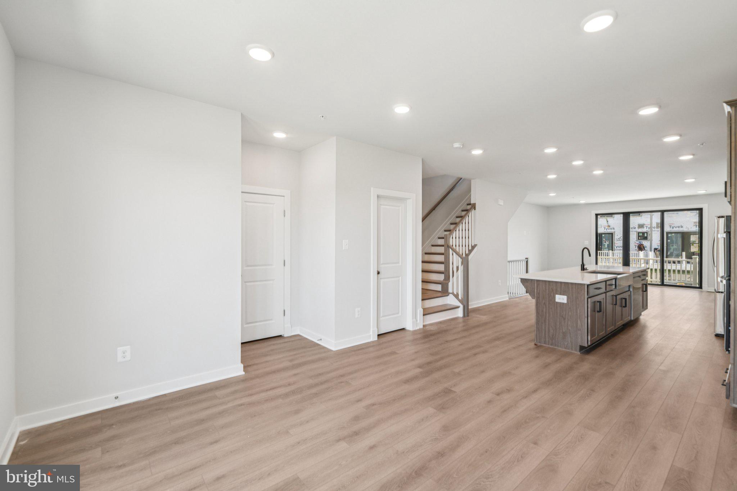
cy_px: 246
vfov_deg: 73.7
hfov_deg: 96.7
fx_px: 328
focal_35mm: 16
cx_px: 368
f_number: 8
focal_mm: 16
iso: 140
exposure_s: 1/15
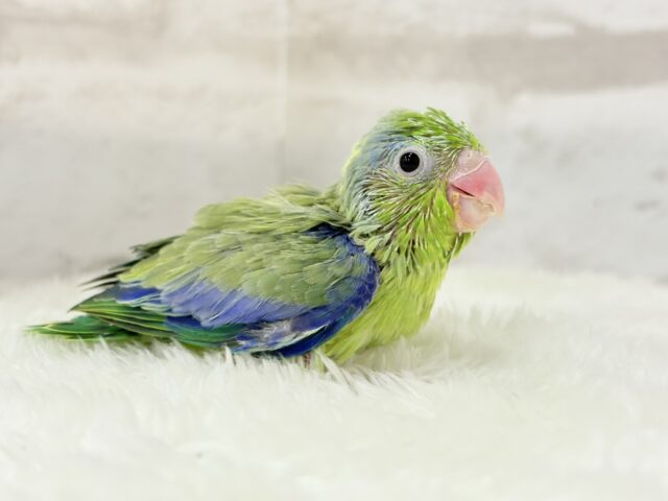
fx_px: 1003
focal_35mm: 52
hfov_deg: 36.8
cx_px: 334
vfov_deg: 28.0
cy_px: 250
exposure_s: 1/100
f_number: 1.6
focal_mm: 5.96
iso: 100
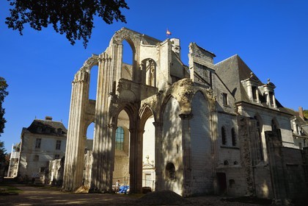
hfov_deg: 61.9
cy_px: 103
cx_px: 154
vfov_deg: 43.6
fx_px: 257
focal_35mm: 30
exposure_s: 1/250
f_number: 14
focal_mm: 30
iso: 200
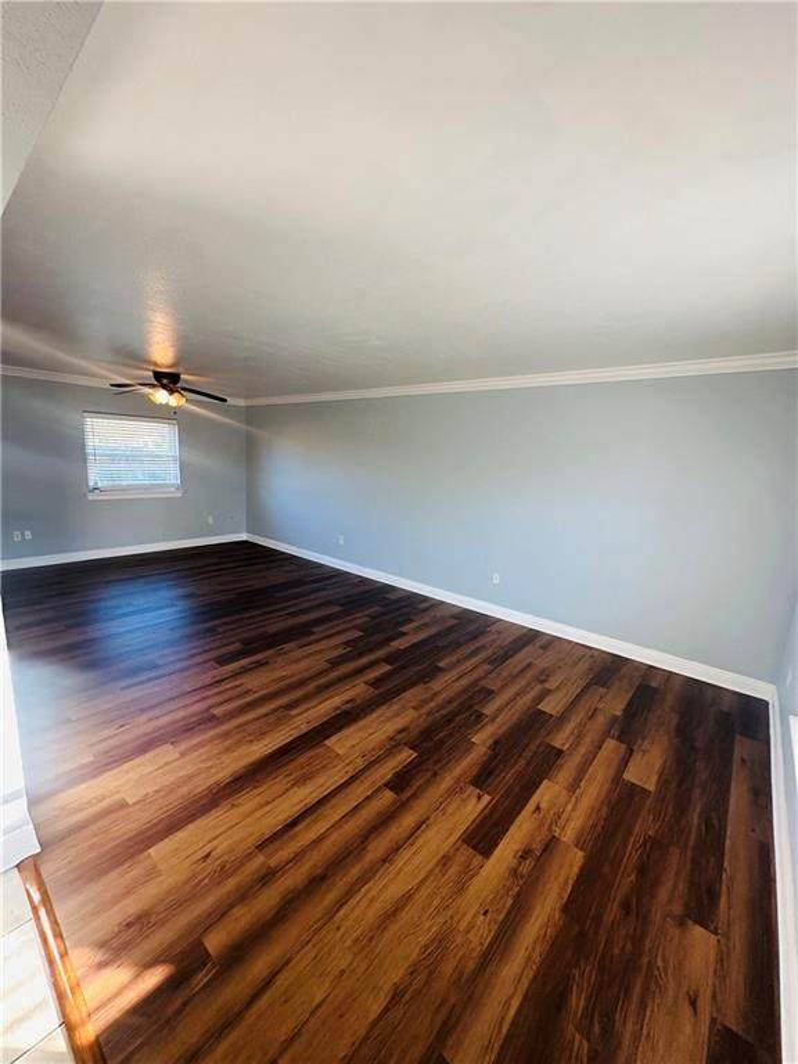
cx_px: 399
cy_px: 532
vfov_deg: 102.1
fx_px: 430
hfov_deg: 85.7
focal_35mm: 14
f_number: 2.2
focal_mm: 2.22
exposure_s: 1/120
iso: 200
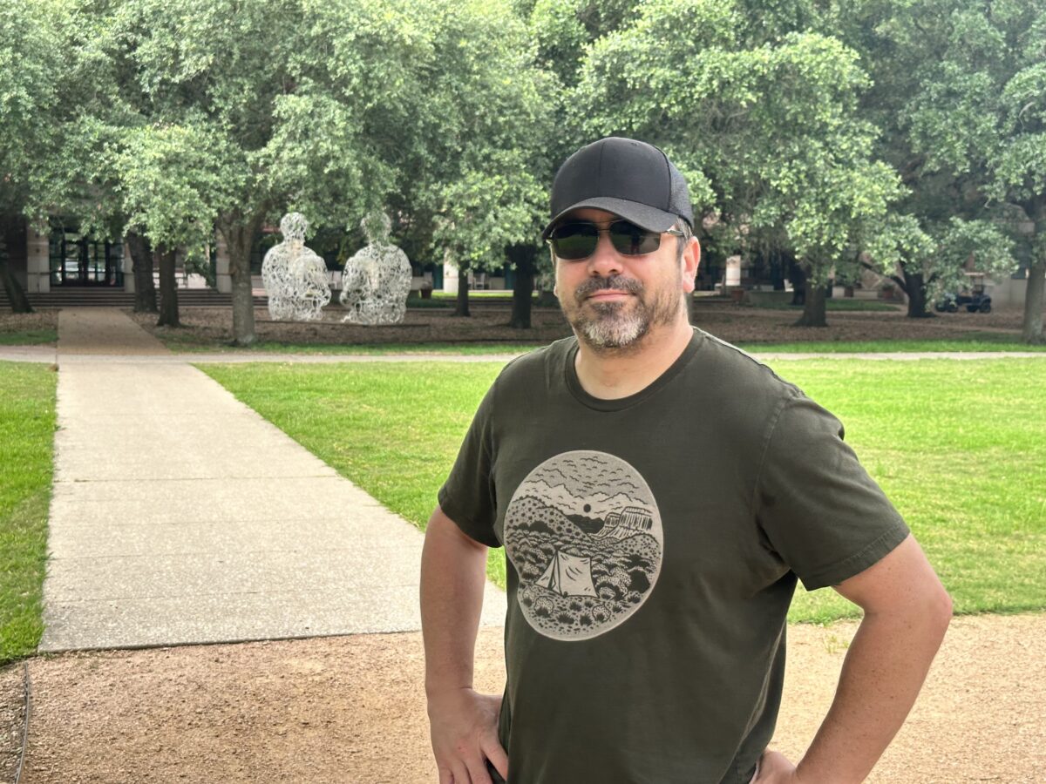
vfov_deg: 30.3
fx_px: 1450
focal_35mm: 48
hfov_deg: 39.7
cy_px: 392
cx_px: 523
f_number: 1.78
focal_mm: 6.86
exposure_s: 1/651
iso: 64
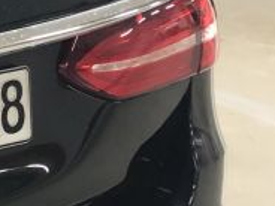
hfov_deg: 11.2
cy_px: 125
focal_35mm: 152
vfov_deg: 9.8
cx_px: -354
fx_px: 1208
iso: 100
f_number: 1.8
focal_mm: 3.99
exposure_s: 1/11
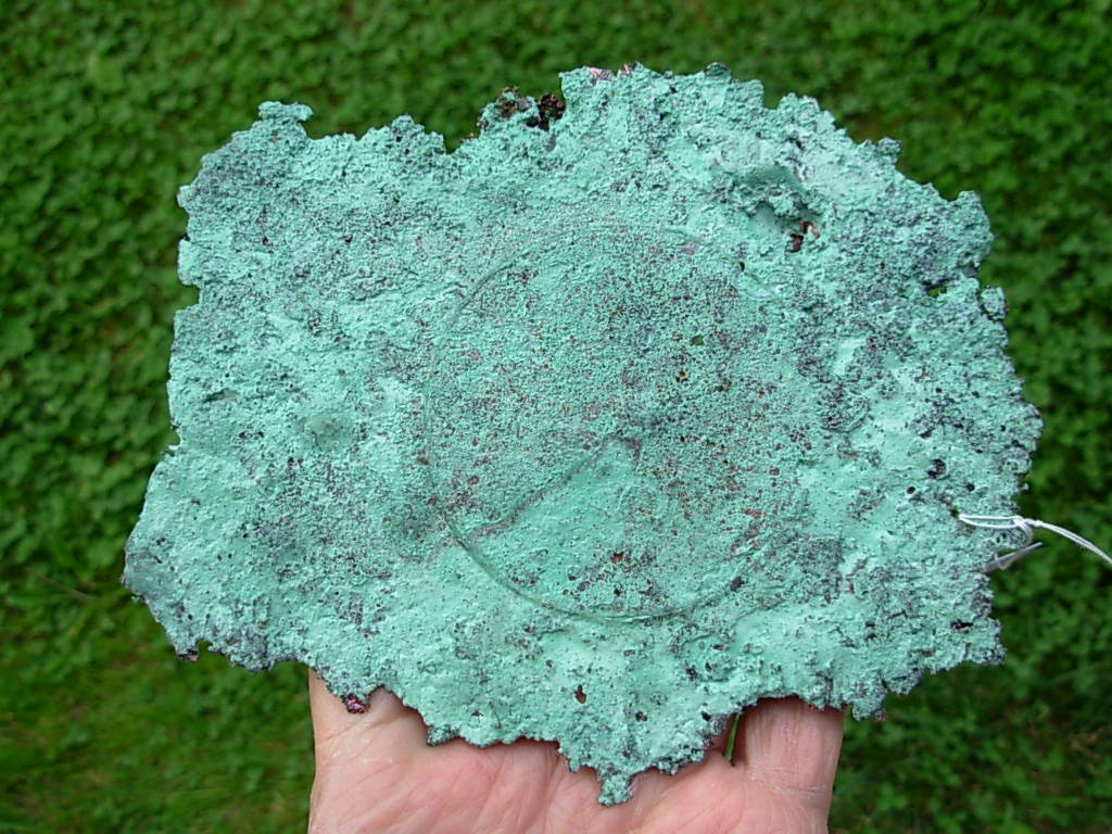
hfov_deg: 49.0
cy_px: 417
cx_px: 556
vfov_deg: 37.7
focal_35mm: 38
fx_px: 1221
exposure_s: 1/144
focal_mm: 6.3
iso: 50
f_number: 2.9
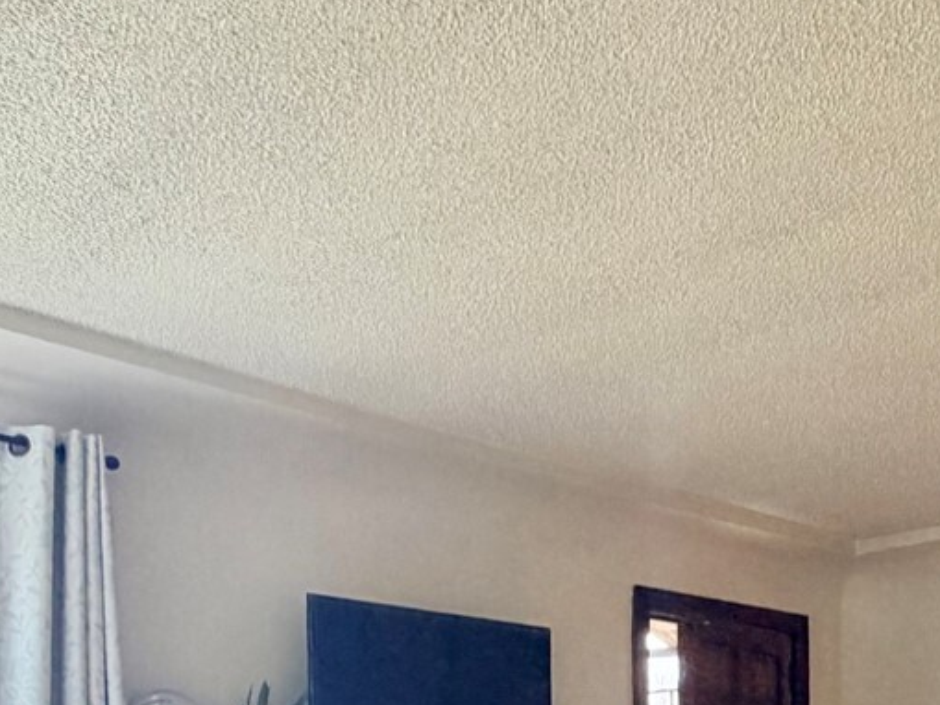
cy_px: 743
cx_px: 789
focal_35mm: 44
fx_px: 1195
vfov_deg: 30.1
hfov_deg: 40.6
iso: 250
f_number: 2.2
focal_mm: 2.22
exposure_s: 1/121
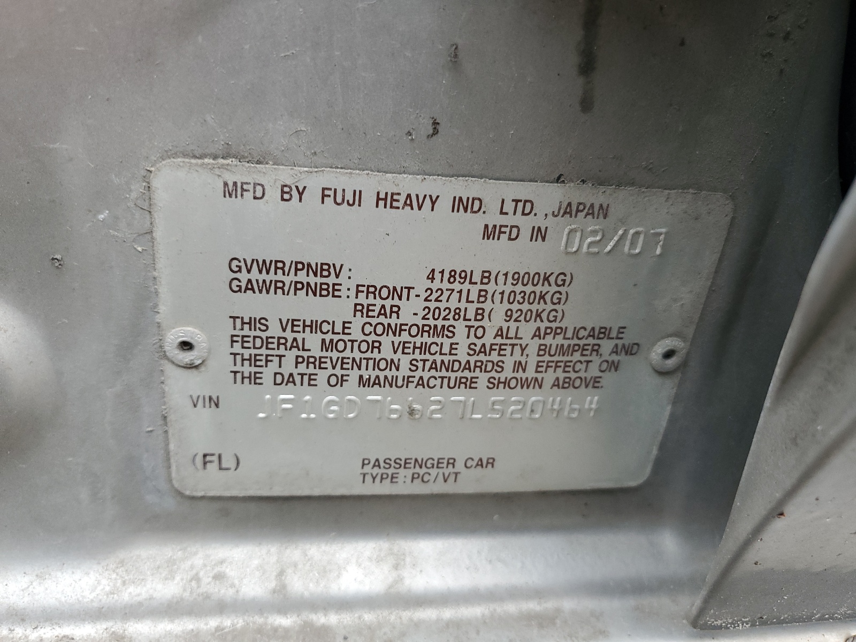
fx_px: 643
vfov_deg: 53.1
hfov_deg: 67.3
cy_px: 321
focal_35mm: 26
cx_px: 428
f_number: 1.5
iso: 78
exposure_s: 1/120
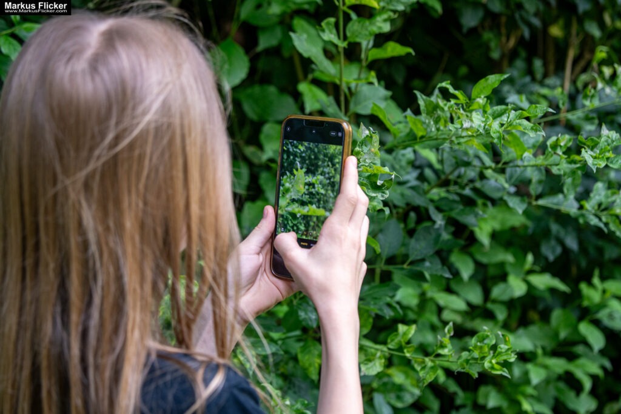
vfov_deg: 14.7
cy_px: 207
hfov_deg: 21.9
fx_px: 1604
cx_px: 310
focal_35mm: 93
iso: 360
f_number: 3.3
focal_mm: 62
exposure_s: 1/400
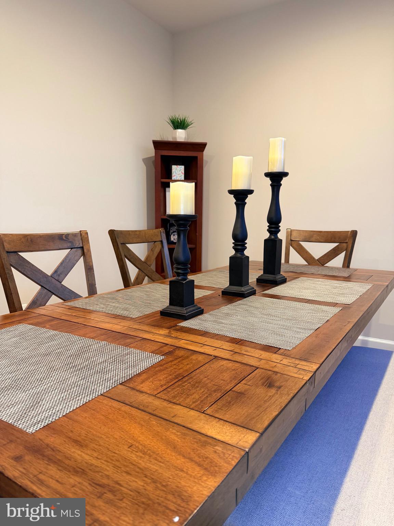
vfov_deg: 71.6
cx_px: 197
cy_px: 263
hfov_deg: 56.8
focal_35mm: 24
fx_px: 364
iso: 250
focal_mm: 6.76
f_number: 1.78
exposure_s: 1/60
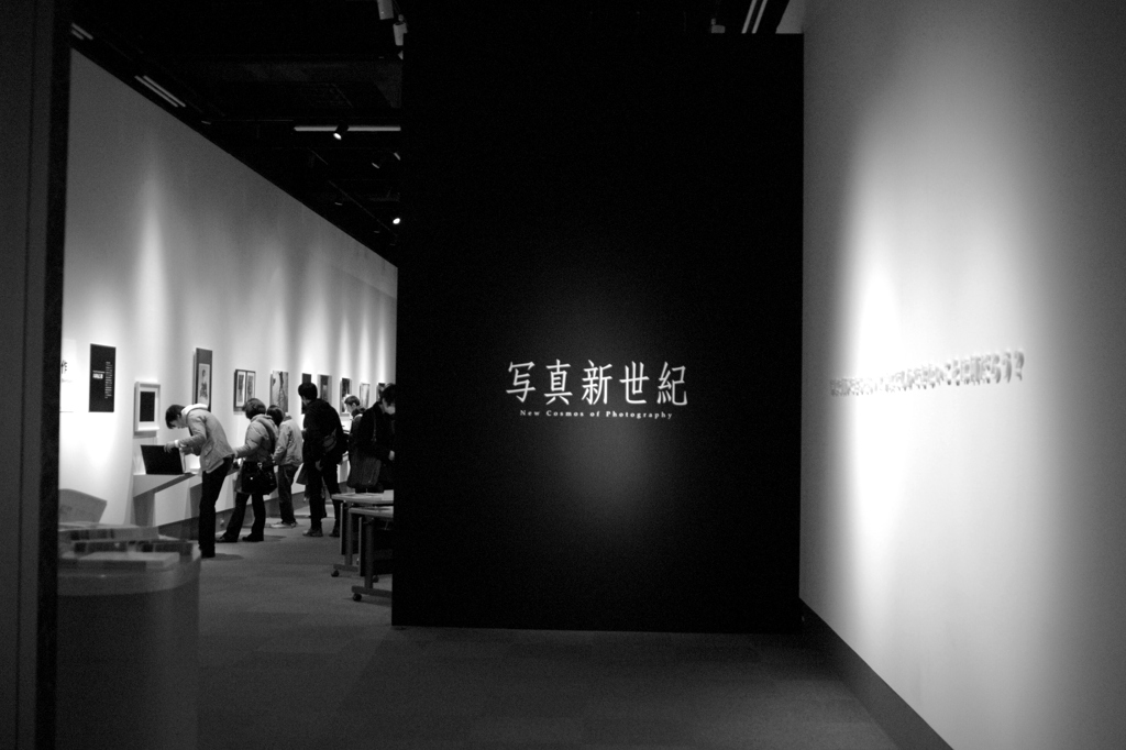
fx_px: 1282
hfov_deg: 47.4
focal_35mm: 41
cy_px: 375
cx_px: 563
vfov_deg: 32.6
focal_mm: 24.2
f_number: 2.8
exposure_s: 1/40
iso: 800
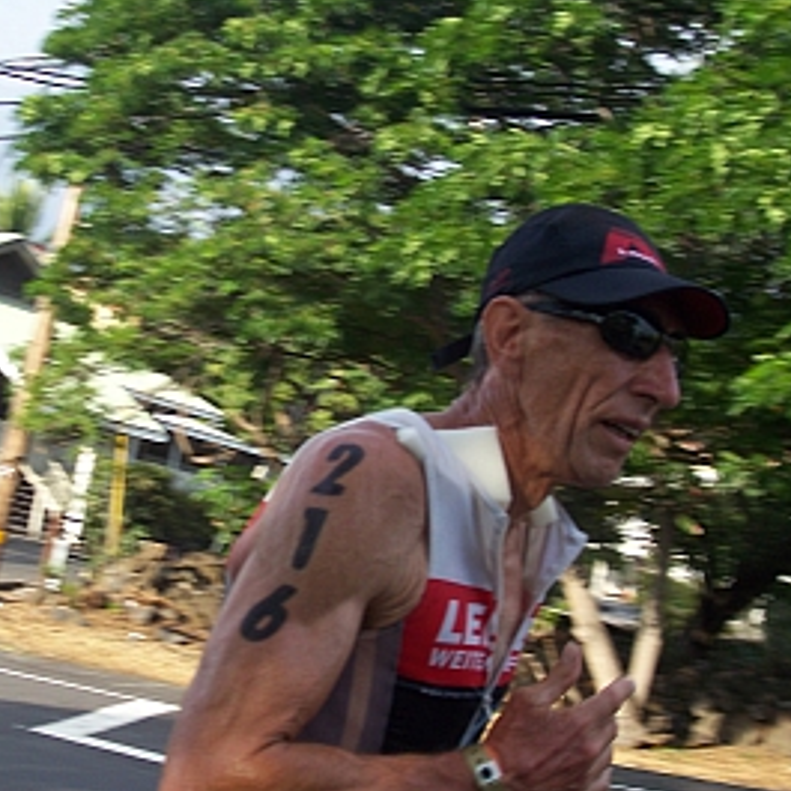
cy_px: 424
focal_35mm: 68
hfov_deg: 25.2
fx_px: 1758
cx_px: 248
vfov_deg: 25.4
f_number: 3.4
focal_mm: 8.6
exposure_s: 1/350
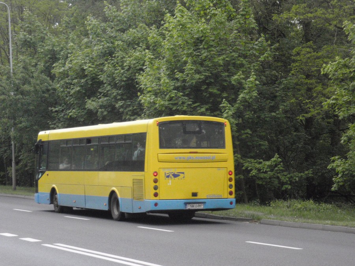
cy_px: 133
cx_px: 178
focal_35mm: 100
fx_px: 1026
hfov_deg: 19.6
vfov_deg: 14.8
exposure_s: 1/200
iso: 800
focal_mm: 17.88
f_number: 5.3
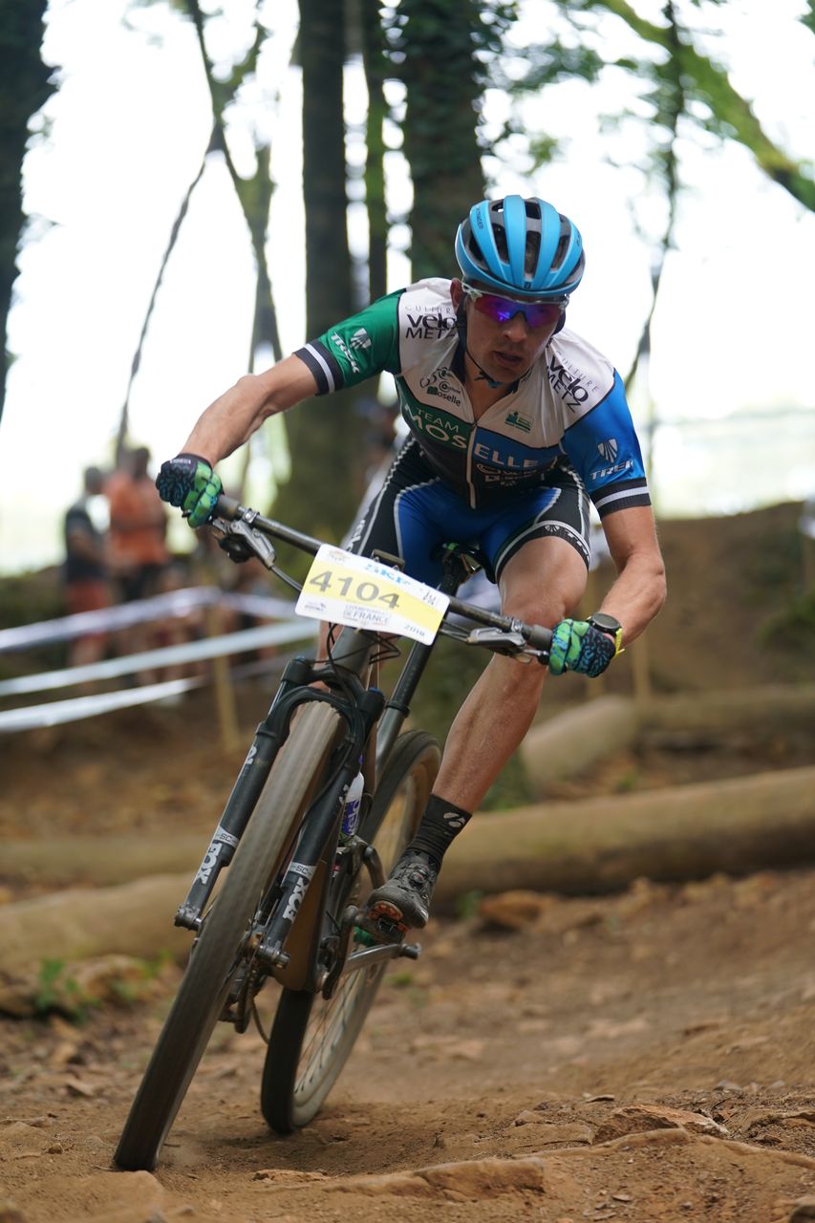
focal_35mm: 115
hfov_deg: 11.9
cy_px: 612
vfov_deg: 17.8
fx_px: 3906
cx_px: 408
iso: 320
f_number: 2.8
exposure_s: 1/250
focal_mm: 115
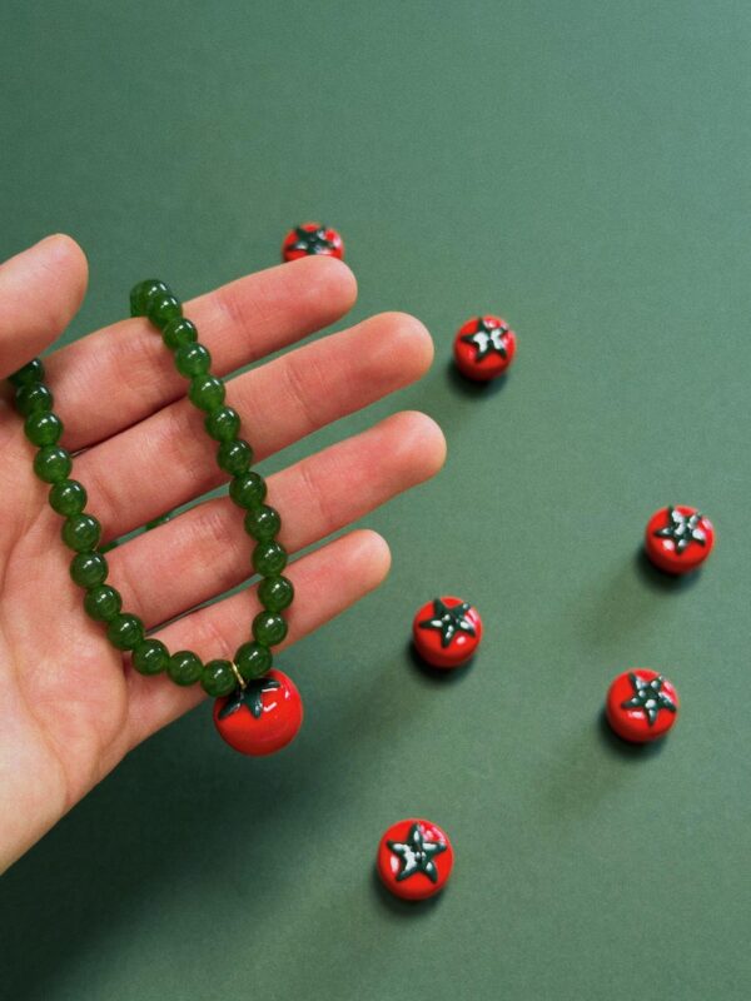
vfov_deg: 39.7
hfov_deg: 30.3
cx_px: 376
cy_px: 500
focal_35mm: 48
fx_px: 1388
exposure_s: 1/87
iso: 80
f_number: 1.78
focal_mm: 6.86
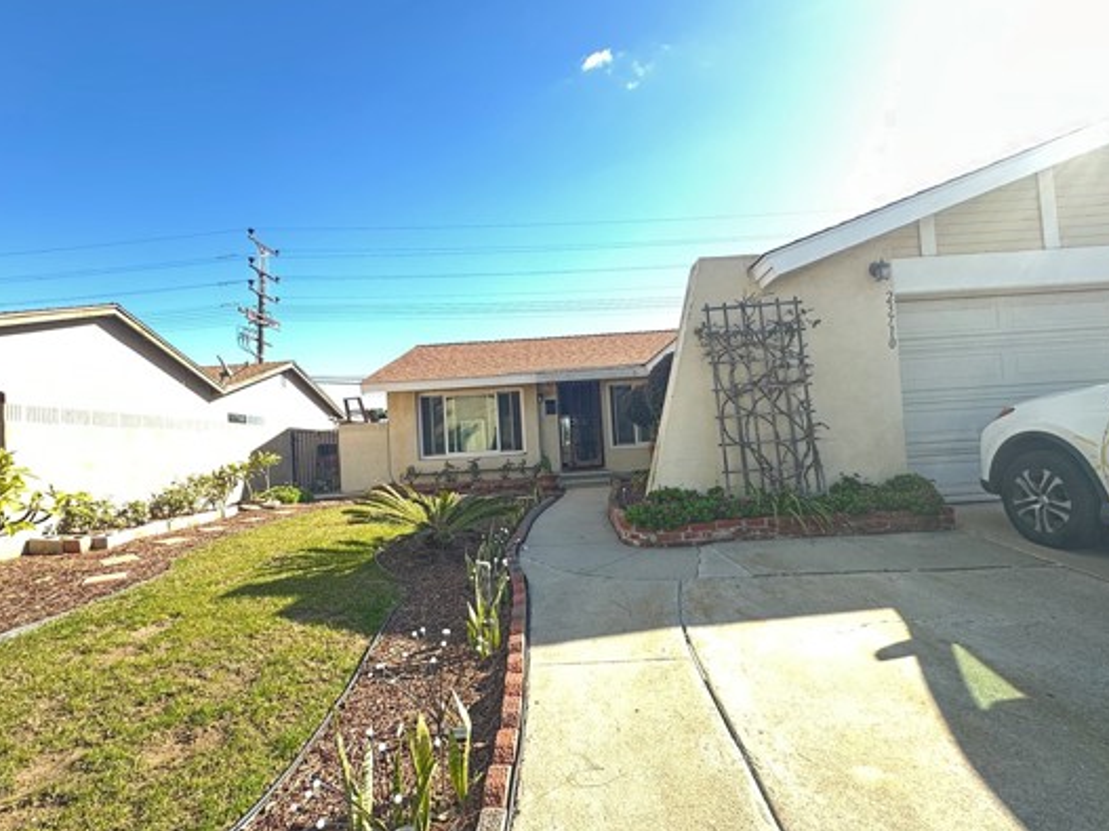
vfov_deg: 74.7
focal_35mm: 17
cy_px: 429
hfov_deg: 91.0
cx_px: 530
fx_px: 545
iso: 40
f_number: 2.2
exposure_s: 1/121
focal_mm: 2.22
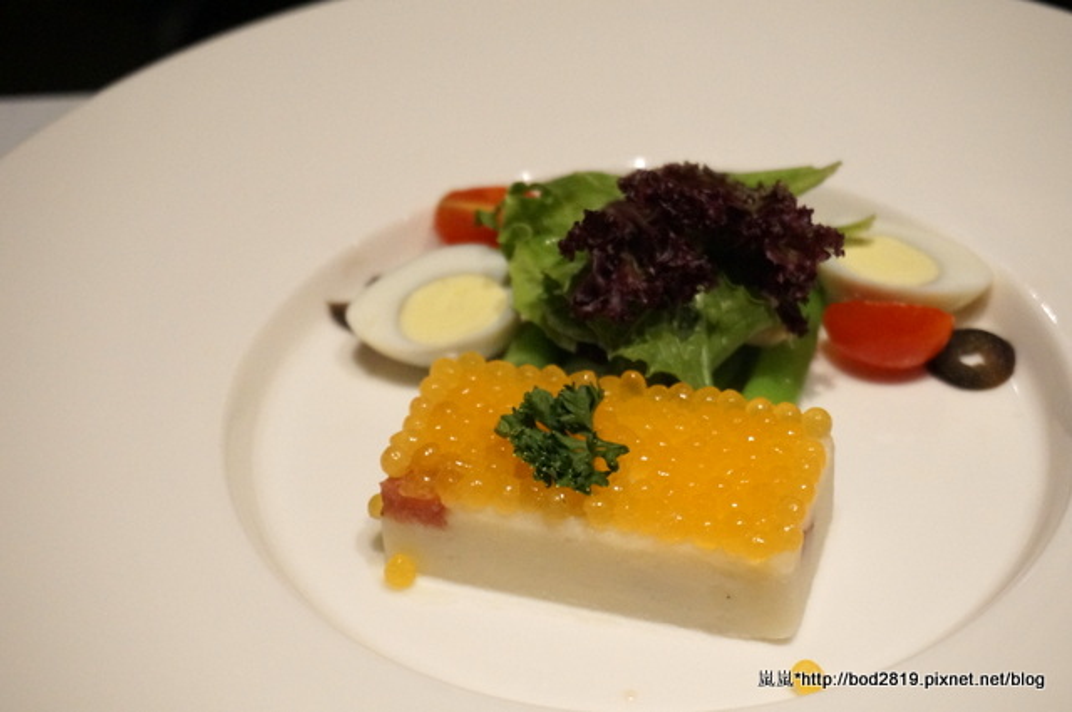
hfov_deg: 29.3
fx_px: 2052
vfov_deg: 19.7
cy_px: 356
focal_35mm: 69
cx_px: 536
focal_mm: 46
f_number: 5.6
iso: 3200
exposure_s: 1/60
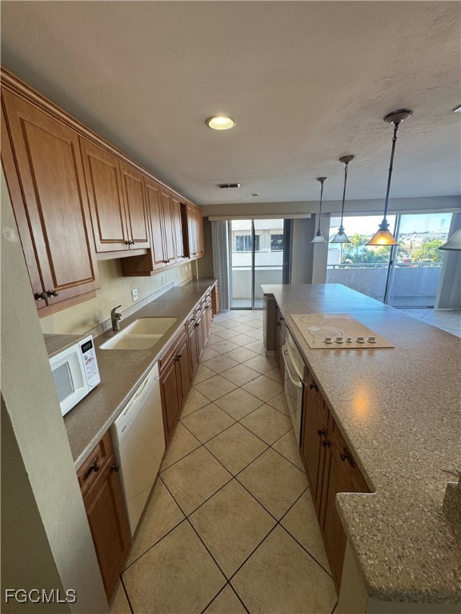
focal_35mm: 14
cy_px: 307
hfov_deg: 85.7
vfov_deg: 102.1
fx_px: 249
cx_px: 230
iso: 160
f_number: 2.2
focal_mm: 2.22
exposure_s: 1/120
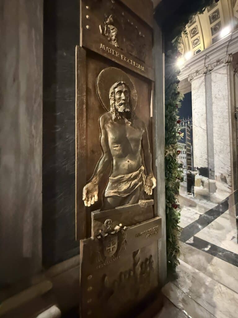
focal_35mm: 14
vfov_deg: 102.1
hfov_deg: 85.7
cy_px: 159
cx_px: 119
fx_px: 128
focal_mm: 2.22
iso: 1600
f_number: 2.2
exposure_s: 1/25
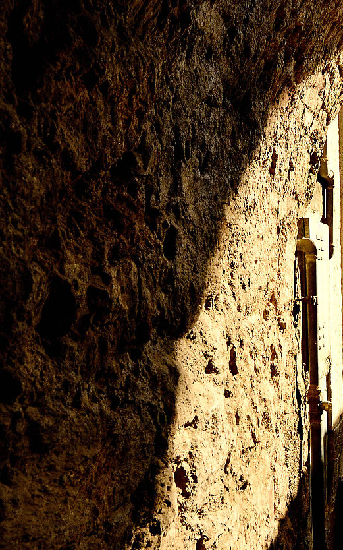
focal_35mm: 44
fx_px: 658
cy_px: 330
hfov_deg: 25.5
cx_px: 433
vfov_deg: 45.0
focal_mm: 10
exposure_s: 1/160
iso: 200
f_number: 9
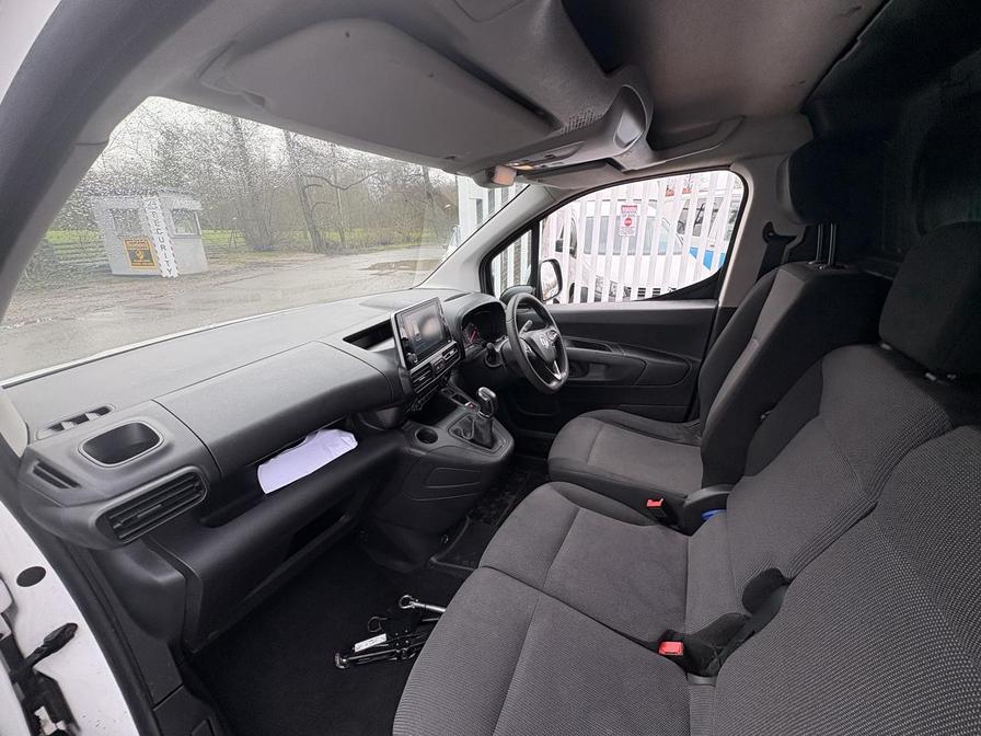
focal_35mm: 14
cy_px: 368
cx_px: 490
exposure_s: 1/109
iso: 64
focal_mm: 2.22
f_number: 2.2
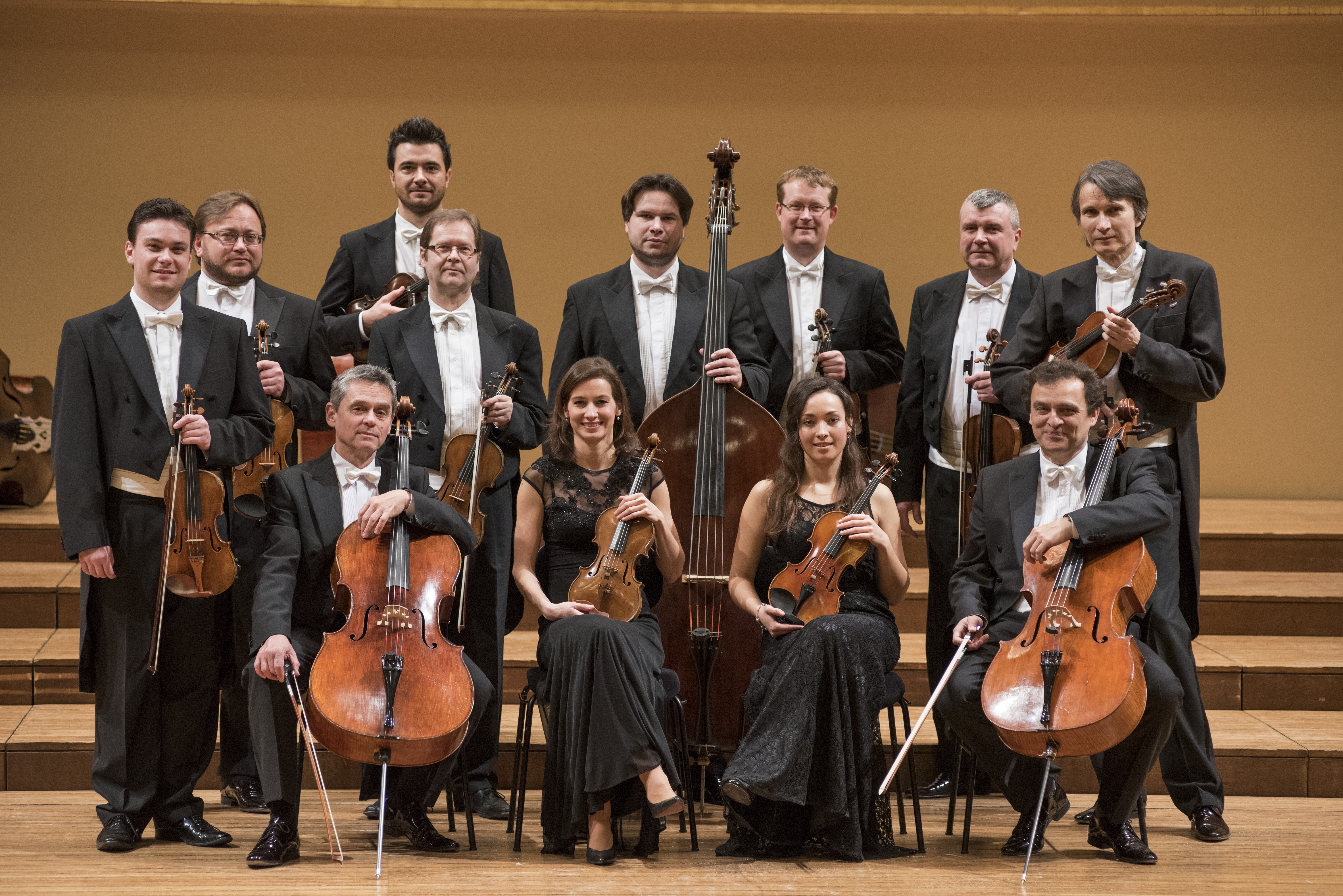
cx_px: 672
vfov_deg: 11.0
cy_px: 448
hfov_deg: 16.4
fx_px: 4665
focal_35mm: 125
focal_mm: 125
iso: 2000
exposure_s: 1/200
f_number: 4
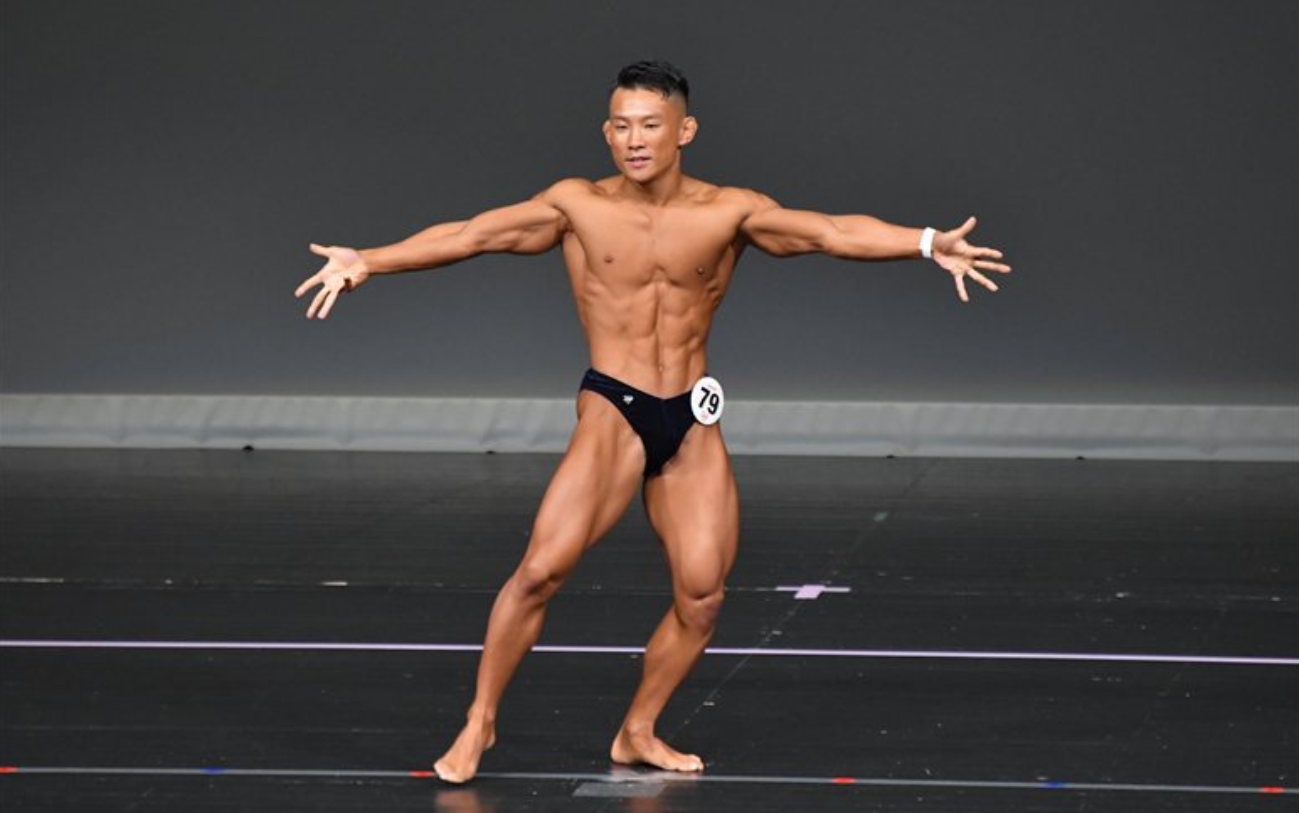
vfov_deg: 2.9
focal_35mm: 460
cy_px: 404
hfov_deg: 4.6
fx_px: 16290
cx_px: 650
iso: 4000
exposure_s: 1/400
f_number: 5.6
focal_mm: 300
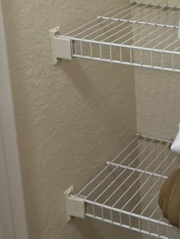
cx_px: 276
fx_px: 561
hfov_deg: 16.5
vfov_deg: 23.1
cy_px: 0
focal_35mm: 81
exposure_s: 1/120
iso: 125
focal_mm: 5.1
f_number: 1.6
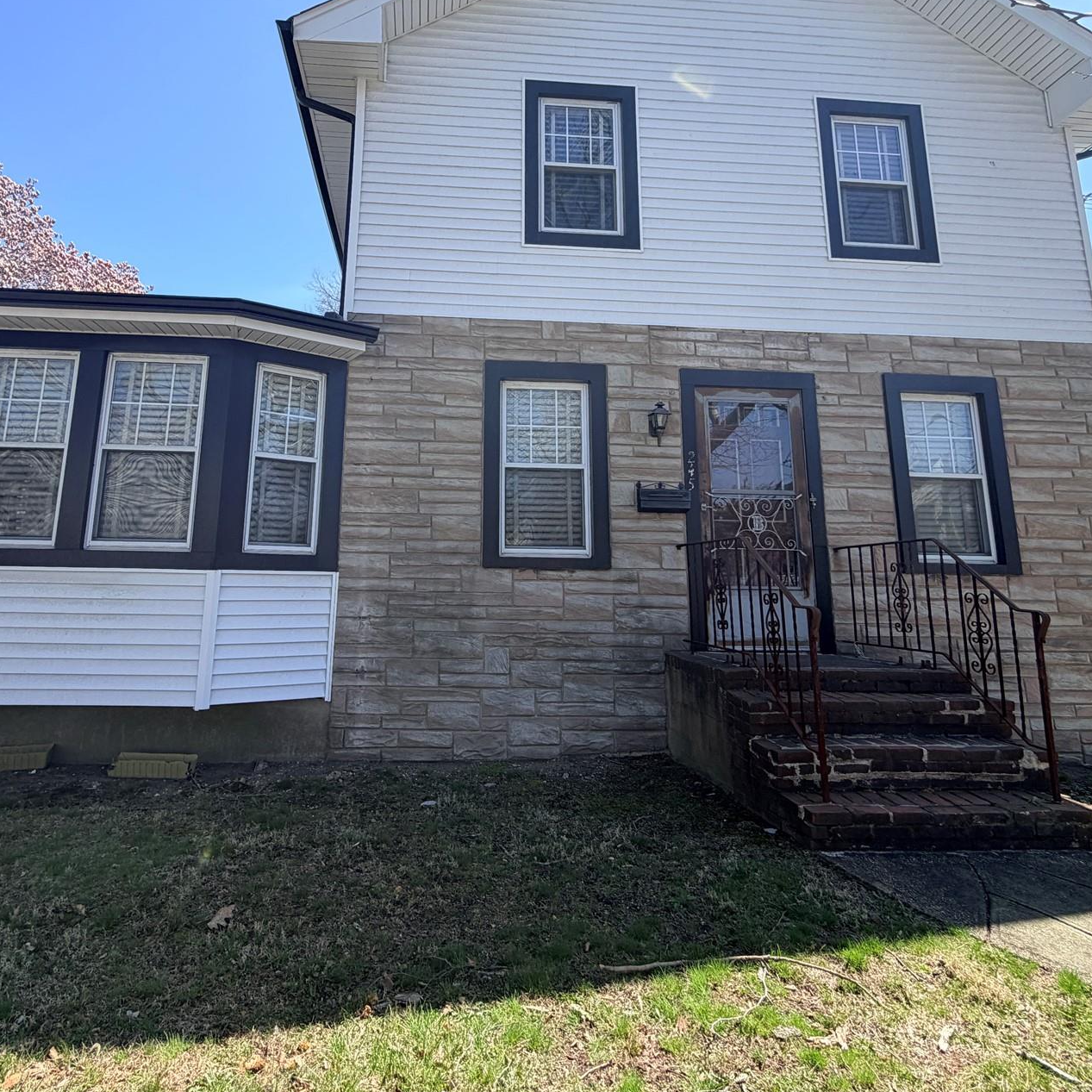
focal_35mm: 20
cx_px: 479
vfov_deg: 74.0
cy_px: 435
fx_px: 714
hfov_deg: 74.5
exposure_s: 1/760
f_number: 2.2
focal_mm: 2.22
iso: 40
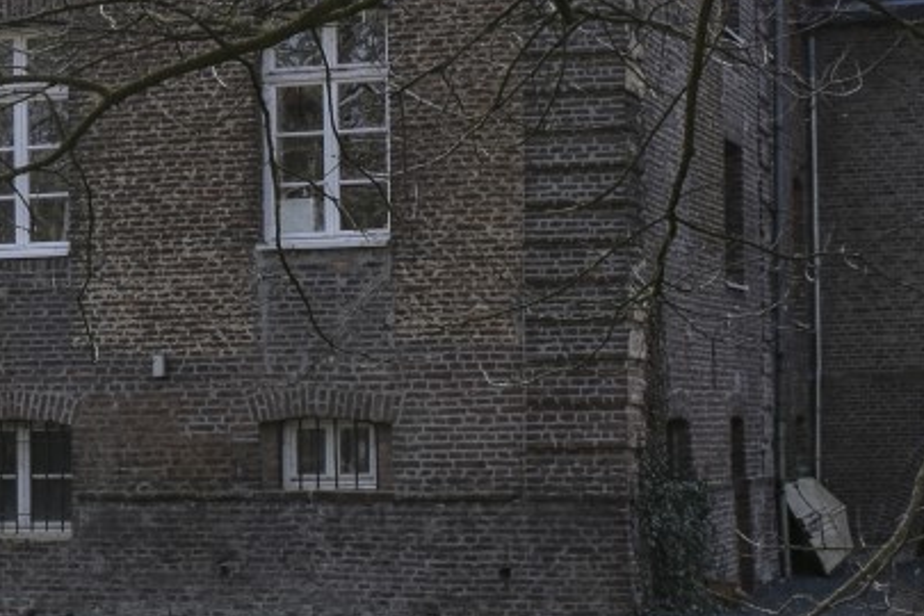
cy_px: -114
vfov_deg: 13.1
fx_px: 2618
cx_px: 16
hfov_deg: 19.5
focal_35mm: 102
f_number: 9
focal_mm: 17
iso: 200
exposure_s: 1/320
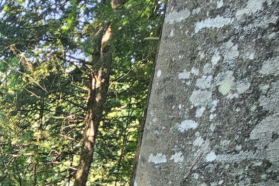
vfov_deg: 19.5
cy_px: 353
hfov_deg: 30.7
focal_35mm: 47
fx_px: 364
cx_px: -101
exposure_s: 1/60
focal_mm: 2.2
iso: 125
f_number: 2.2
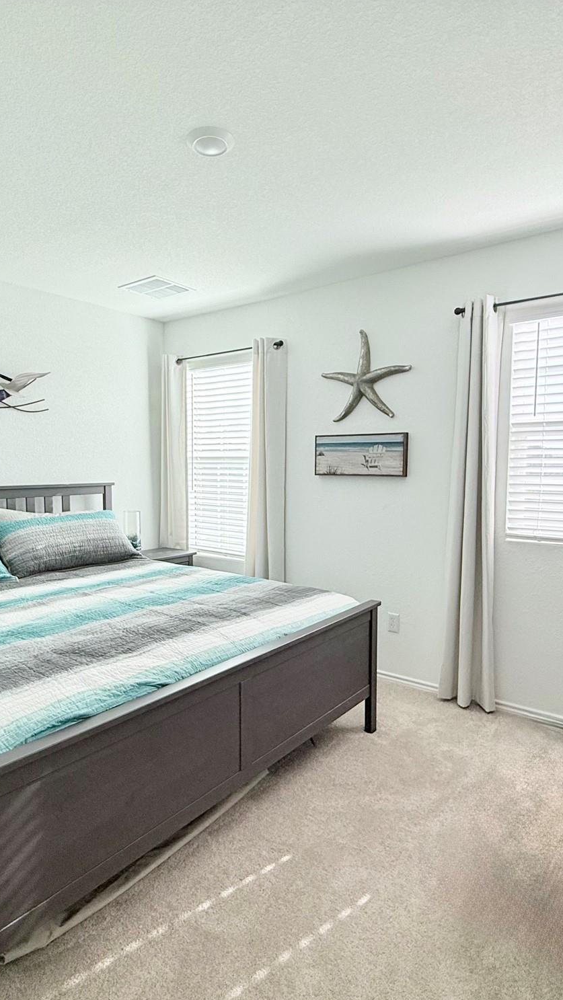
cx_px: 237
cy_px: 512
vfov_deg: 83.8
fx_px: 557
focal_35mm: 21
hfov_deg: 53.4
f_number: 2.2
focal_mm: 2.22
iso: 50
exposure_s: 1/125
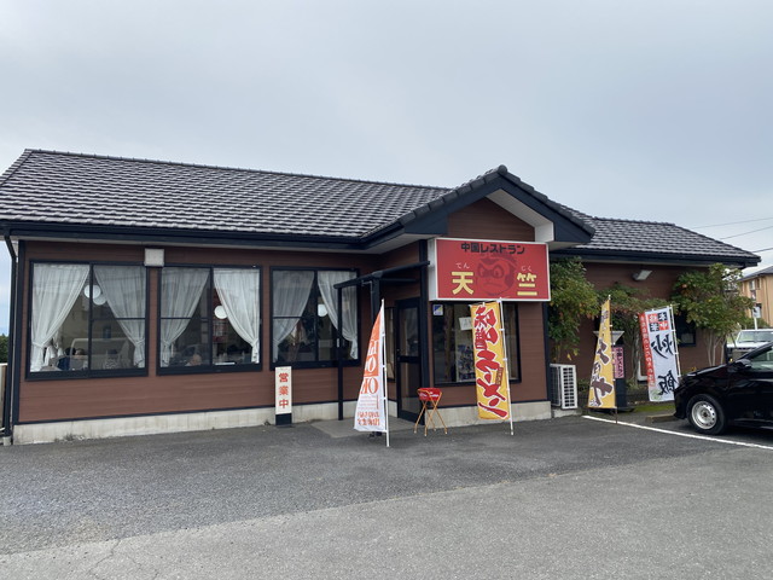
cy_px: 290
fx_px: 581
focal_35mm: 26
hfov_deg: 67.3
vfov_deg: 53.1
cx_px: 386
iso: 32
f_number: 1.8
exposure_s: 1/2105
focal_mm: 4.25
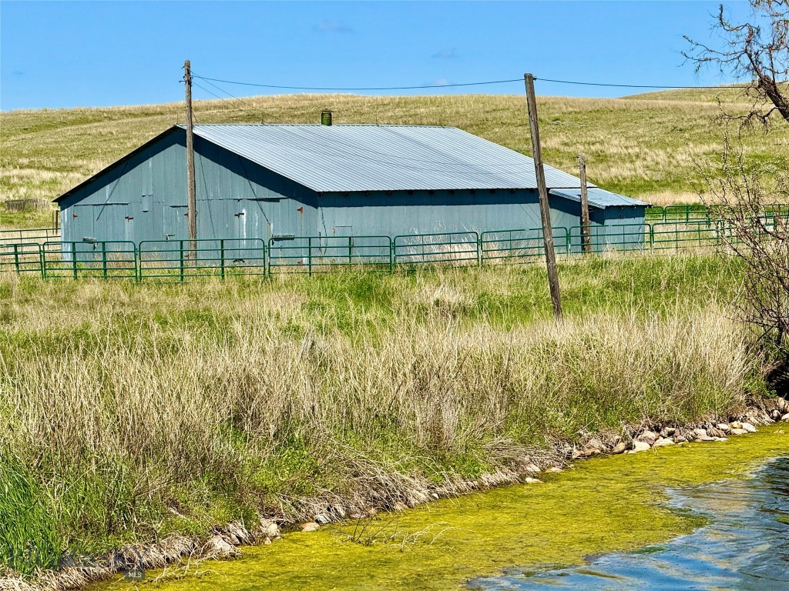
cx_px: 394
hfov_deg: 16.4
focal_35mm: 120
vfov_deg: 12.3
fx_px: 2735
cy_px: 296
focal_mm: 15.66
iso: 50
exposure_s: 1/2146
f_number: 2.8
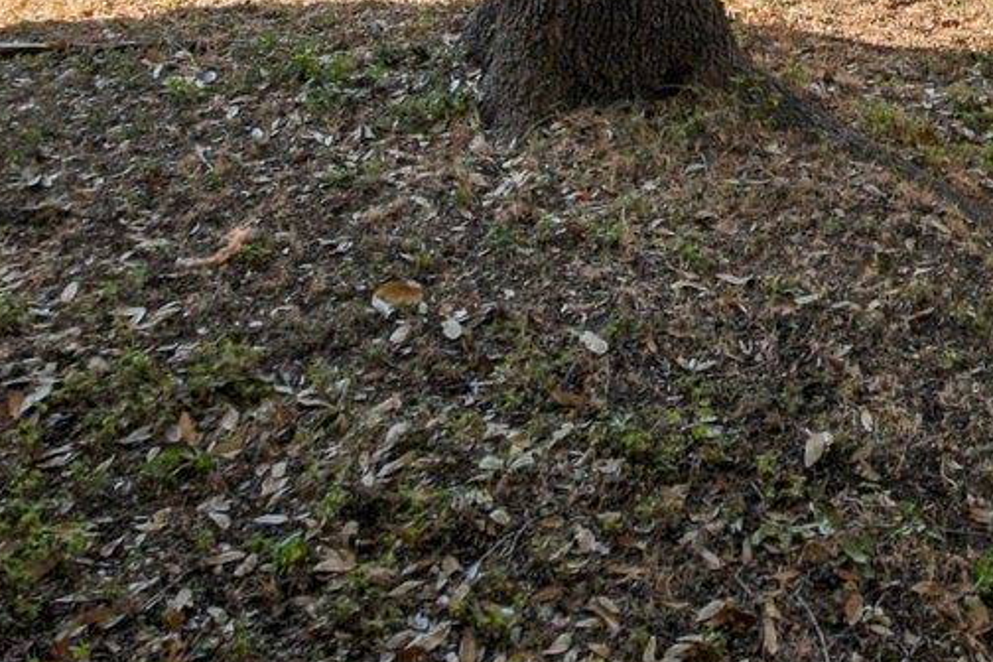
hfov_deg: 30.4
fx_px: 1682
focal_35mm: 61
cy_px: -586
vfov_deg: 17.4
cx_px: 1009
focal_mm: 10
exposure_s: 1/320
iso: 400
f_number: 8
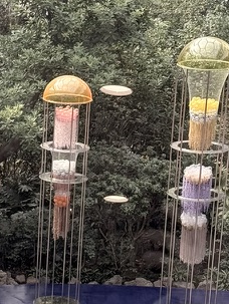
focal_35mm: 162
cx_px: -72
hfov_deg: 9.0
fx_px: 1426
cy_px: 272
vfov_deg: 12.1
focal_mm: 6.76
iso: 80
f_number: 1.78
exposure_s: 1/837
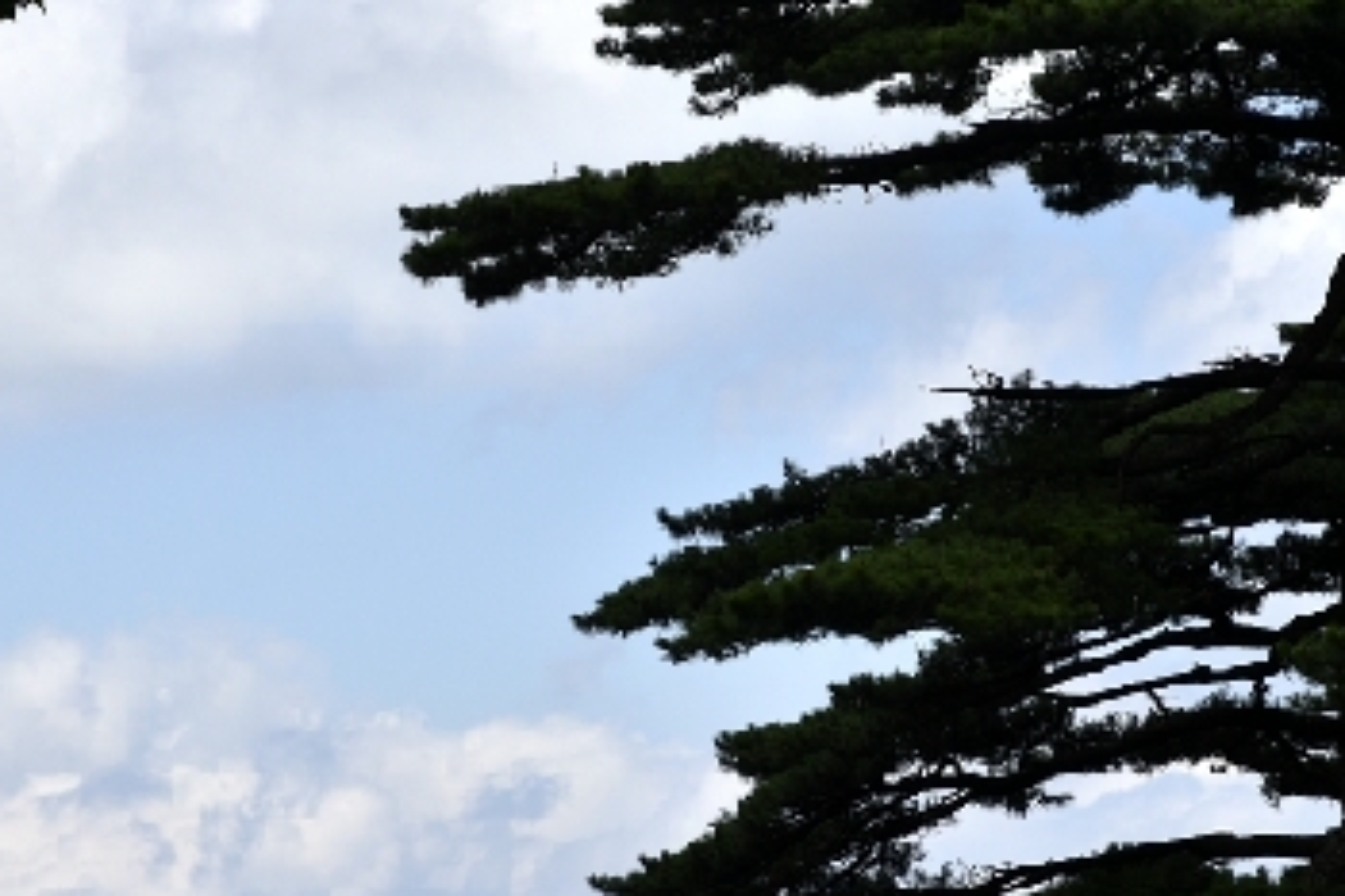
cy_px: 446
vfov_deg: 6.3
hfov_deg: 9.4
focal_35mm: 219
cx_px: 726
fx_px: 8173
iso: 100
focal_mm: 85
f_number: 6.3
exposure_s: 1/640
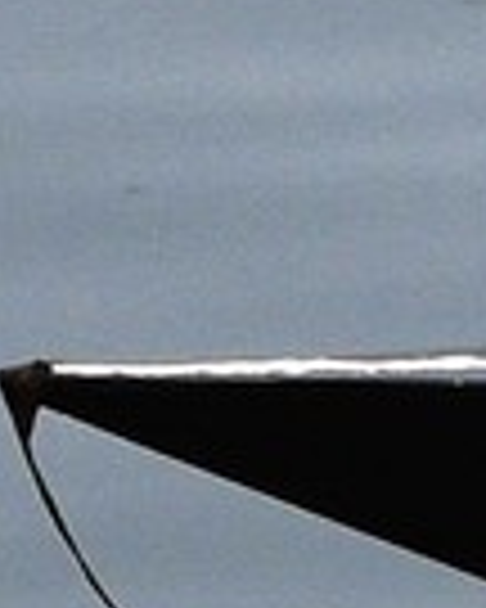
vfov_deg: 0.9
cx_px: 2876
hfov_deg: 0.7
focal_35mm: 2221
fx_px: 39933
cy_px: 104
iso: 800
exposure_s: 1/250
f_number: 7.1
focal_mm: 200
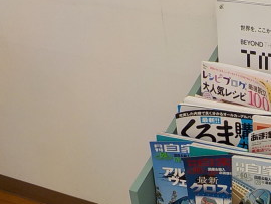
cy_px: 206
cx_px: 281
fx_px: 556
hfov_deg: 25.8
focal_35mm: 71
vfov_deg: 20.1
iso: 125
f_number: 3.3
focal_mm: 4.1
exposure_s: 1/100
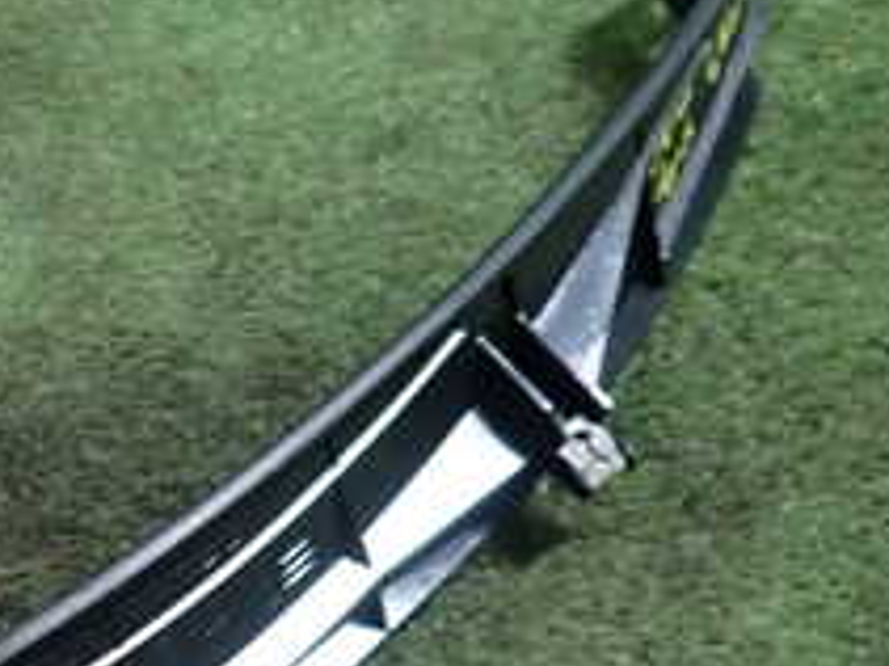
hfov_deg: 24.2
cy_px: 611
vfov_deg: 20.3
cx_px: -244
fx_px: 1822
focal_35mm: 71
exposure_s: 1/30
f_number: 2
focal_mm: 4.5
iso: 320
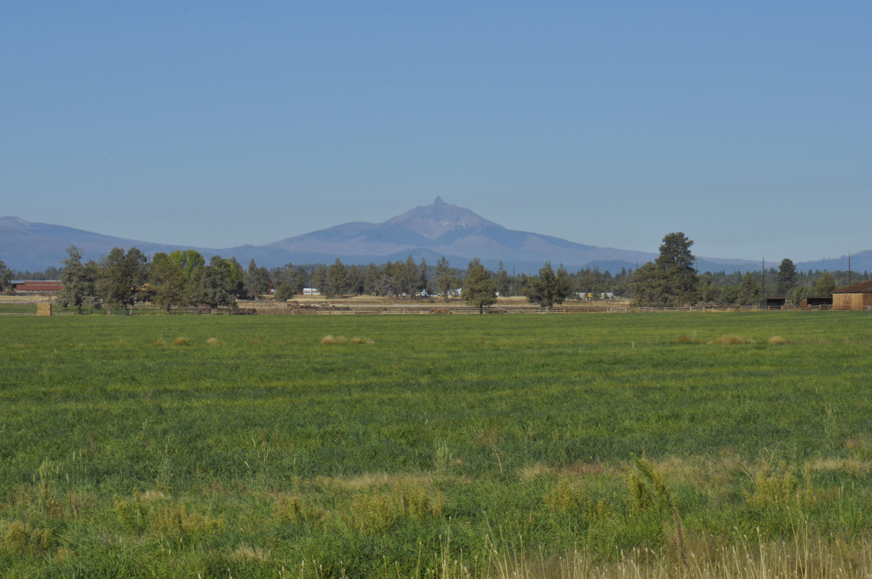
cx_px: 436
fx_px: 2540
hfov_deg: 19.5
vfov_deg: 13.0
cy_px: 290
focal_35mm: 105
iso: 200
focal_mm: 70
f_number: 18
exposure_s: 1/100
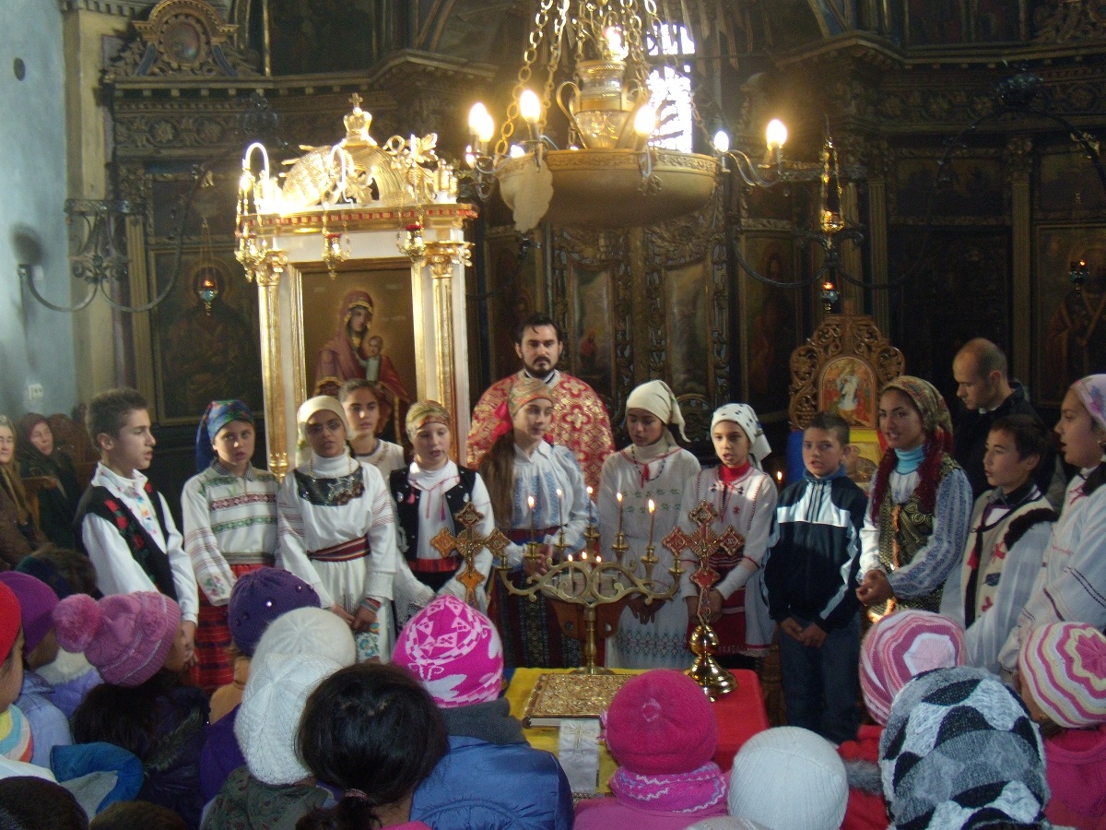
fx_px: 1150
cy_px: 415
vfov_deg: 39.7
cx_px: 553
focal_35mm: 36
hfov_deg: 51.4
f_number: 3.6
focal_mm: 6.4
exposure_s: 1/50
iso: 250
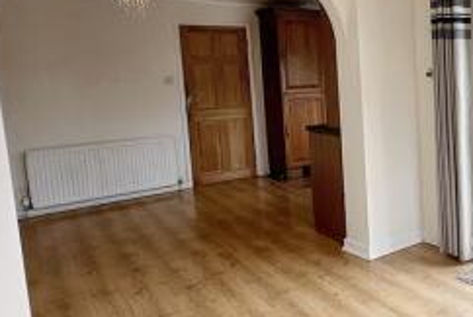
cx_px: 462
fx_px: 460
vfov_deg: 37.8
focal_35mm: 35
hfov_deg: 46.5
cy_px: 122
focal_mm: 2.2
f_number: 2.2
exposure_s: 1/321
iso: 40
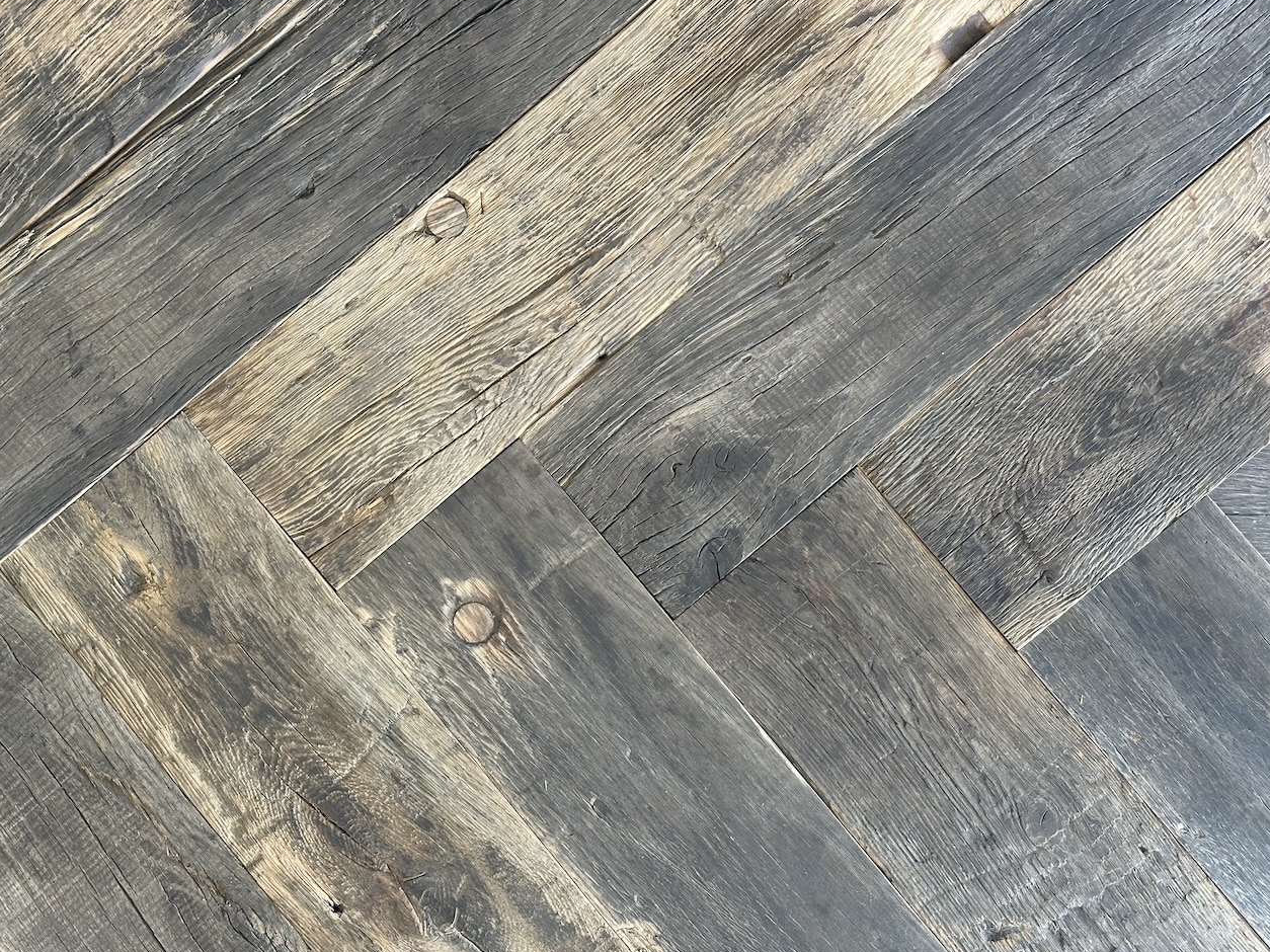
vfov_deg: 29.7
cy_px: 471
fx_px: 1797
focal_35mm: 49
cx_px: 647
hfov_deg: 38.9
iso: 125
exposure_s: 1/100
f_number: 1.78
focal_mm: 6.86
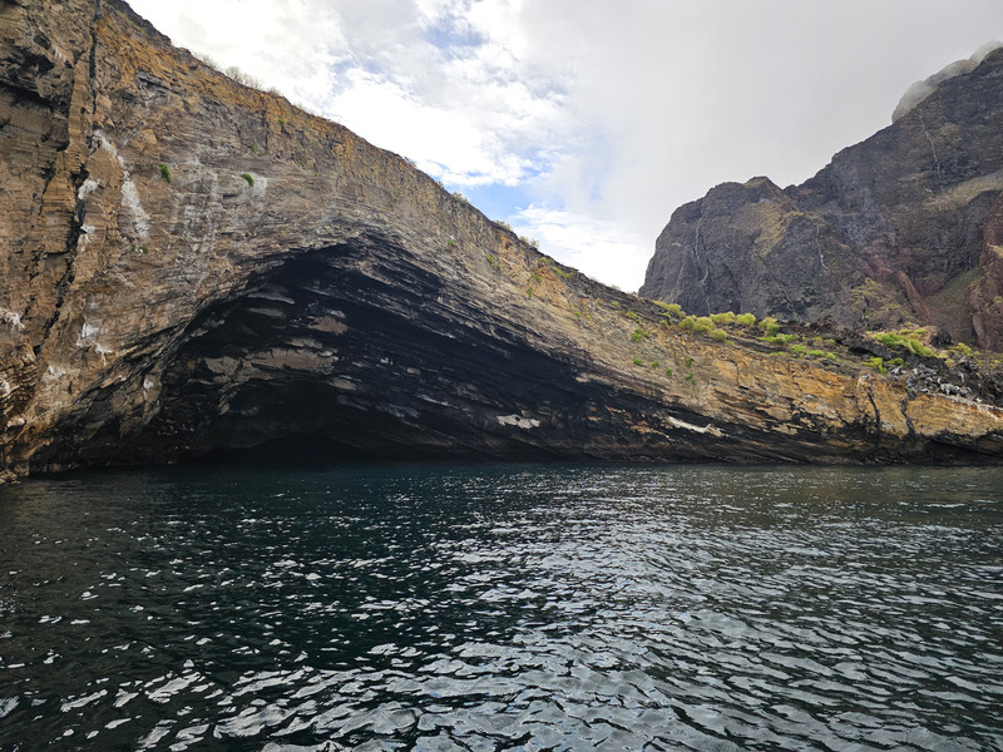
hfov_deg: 73.9
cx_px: 502
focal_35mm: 23
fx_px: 666
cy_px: 376
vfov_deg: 58.9
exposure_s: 1/560
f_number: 1.7
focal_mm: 6.3
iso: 12
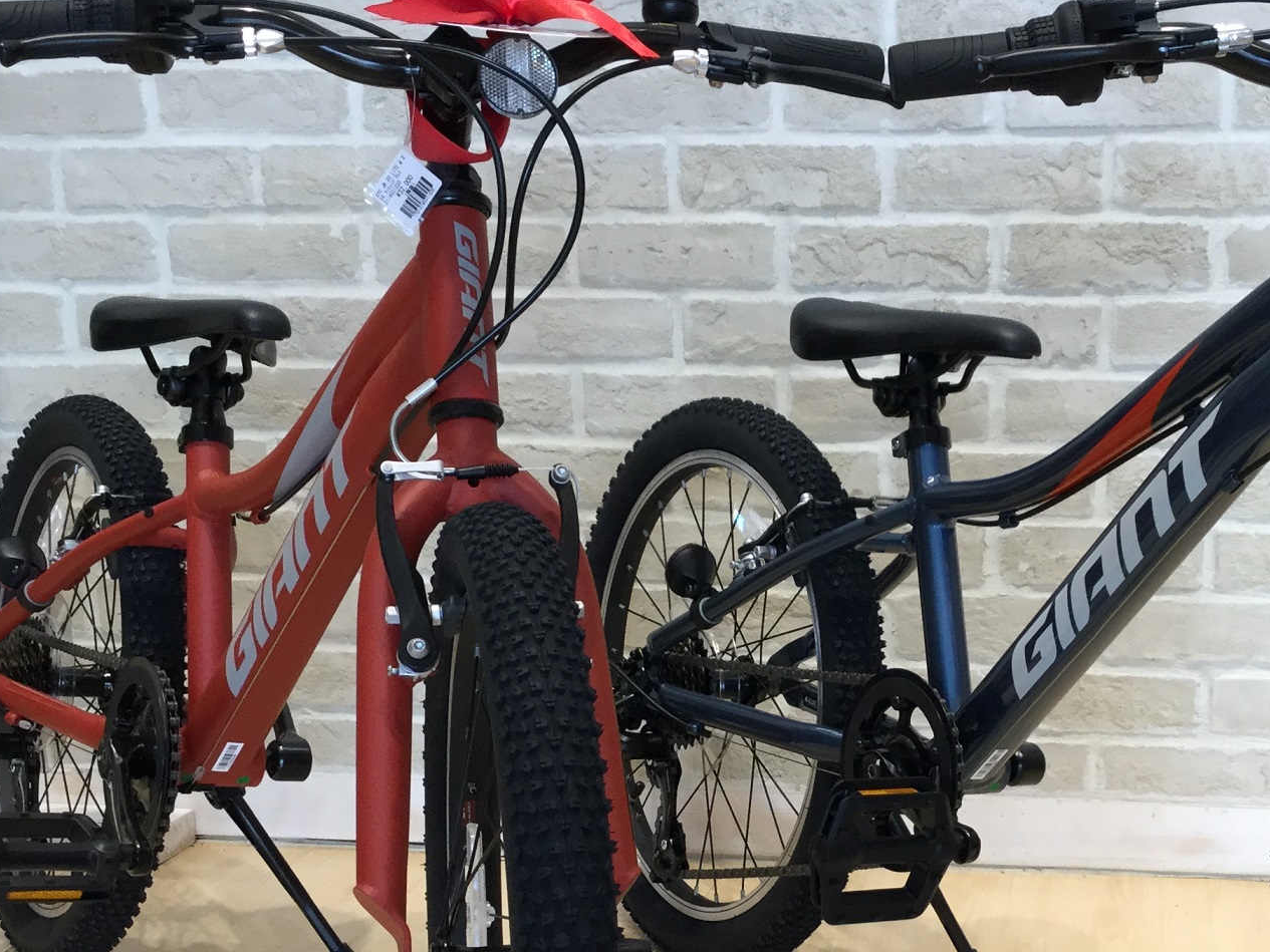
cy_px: 696
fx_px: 2055
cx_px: 860
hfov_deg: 34.0
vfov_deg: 25.8
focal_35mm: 56
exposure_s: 1/30
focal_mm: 3.3
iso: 25
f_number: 2.4
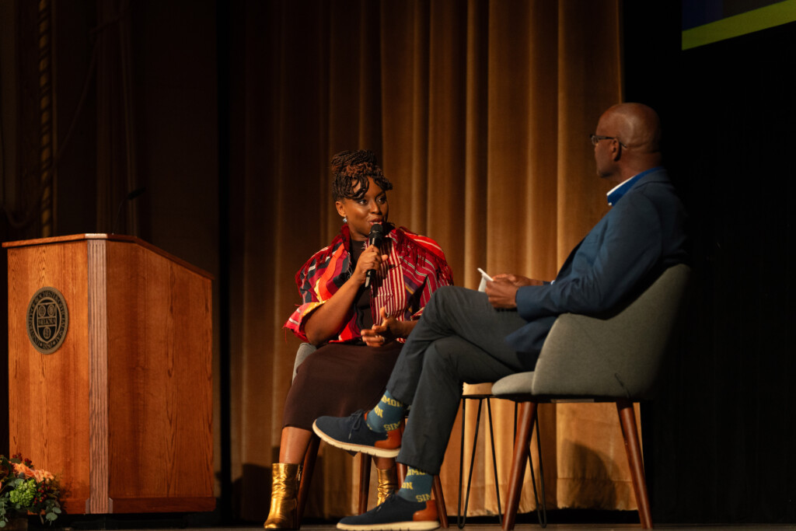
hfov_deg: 18.1
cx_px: 398
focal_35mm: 113
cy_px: 266
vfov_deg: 12.1
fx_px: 2499
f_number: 2.8
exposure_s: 1/125
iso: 2500
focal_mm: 113
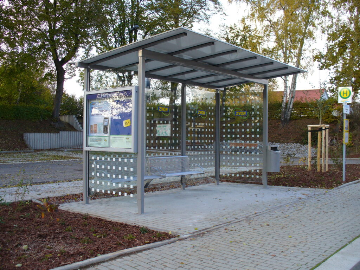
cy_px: 135
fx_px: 385
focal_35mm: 37
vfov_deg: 38.7
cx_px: 180
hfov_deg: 50.1
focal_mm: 6.1
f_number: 2.8
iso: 80
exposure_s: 1/125
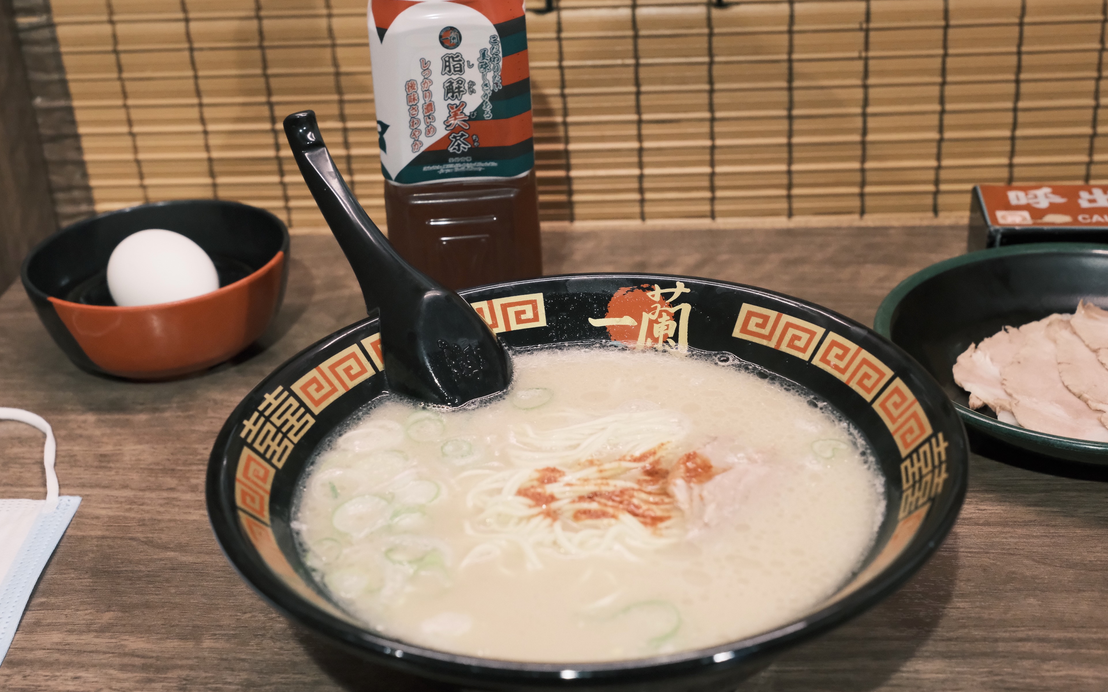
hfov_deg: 39.6
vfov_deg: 25.3
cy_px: 331
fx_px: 1540
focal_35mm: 51
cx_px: 554
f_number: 5.6
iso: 5000
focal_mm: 33
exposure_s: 1/50
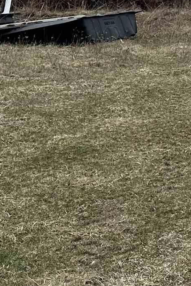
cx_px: 363
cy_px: -53
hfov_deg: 11.3
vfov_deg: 17.6
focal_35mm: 111
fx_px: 883
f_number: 1.78
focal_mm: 6.86
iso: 80
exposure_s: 1/2882
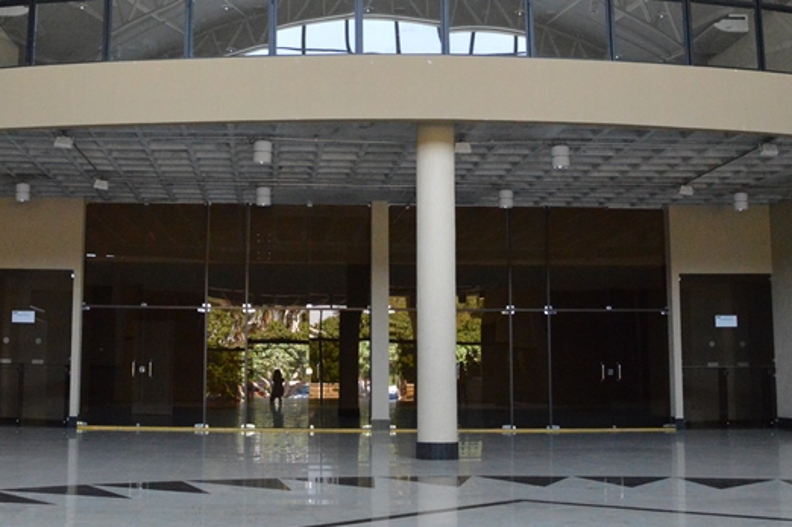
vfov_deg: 25.3
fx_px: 1165
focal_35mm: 53
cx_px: 290
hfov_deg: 37.3
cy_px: 166
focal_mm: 18
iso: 2800
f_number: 3.5
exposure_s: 1/500
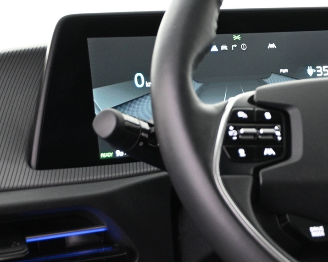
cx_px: 340
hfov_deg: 18.0
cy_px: 125
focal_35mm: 104
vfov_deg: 14.9
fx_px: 1006
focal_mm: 32.5
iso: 1600
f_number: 5
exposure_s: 1/13
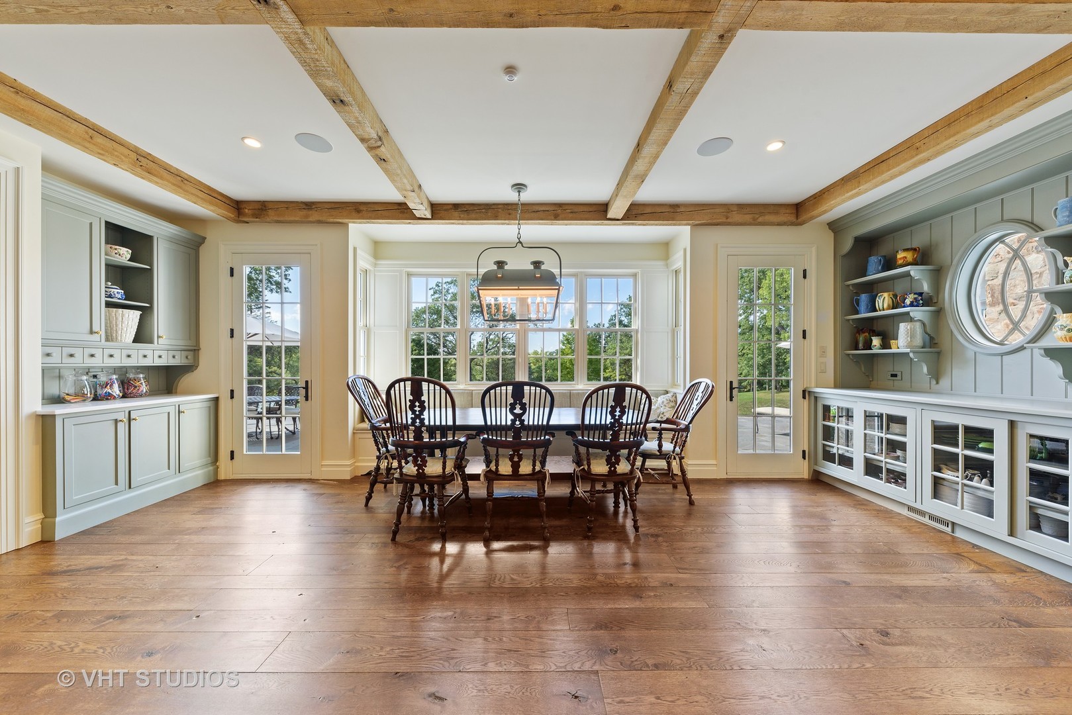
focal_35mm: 12
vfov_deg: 90.0
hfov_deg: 112.6
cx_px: 536
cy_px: 358
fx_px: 357
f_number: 9
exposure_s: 1/2.5
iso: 100
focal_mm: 12
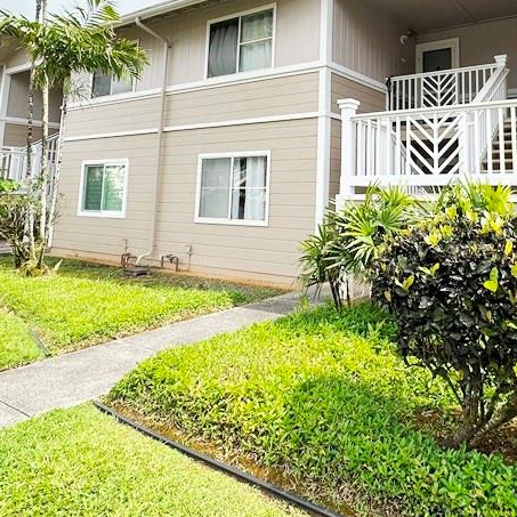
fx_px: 473
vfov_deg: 54.7
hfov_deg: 55.2
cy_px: 130
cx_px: 372
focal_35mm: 28
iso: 40
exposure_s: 1/1006
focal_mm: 2.22
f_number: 2.2
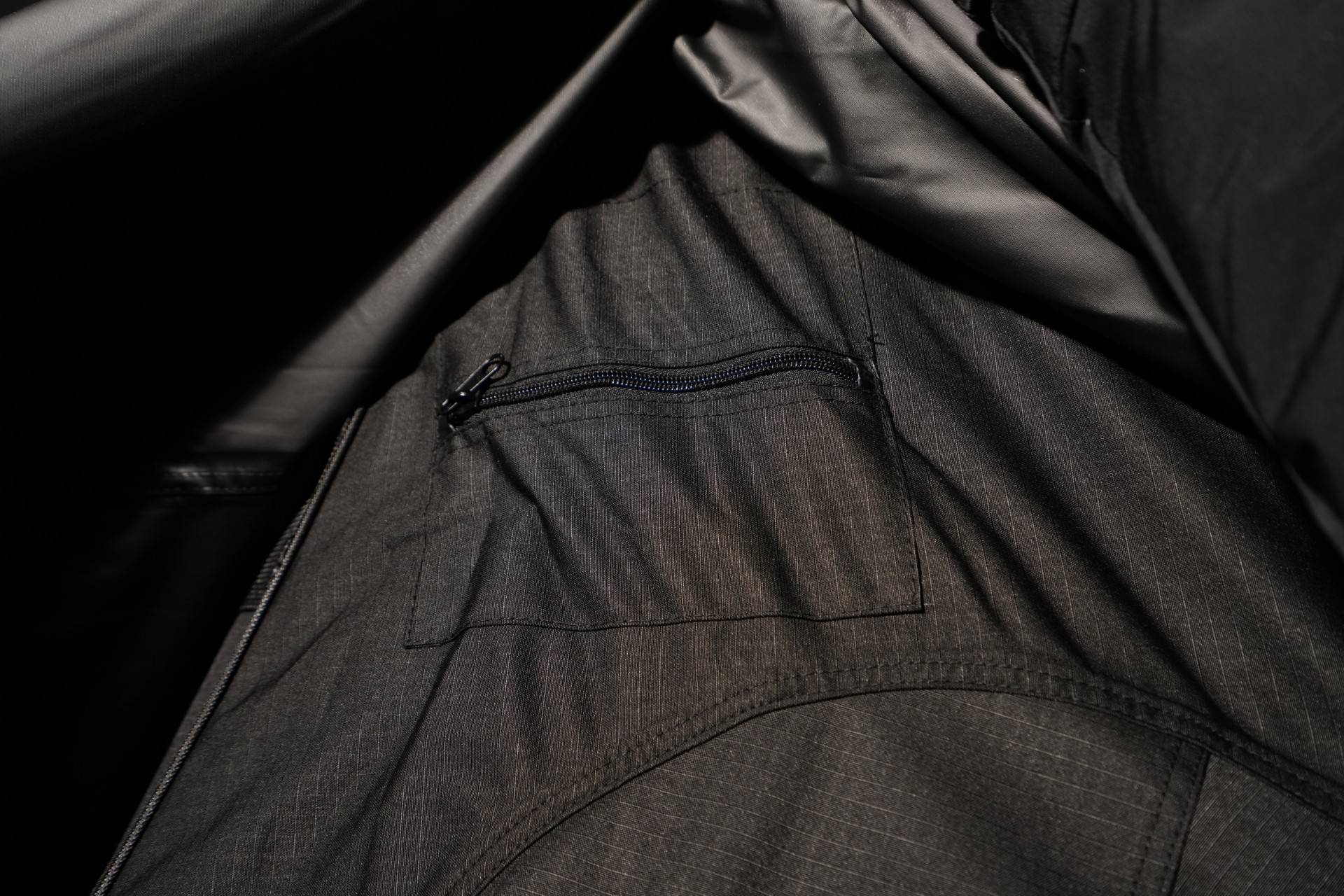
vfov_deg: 37.9
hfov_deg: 54.4
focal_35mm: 35
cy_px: 448
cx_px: 672
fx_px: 1307
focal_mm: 35
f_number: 5.6
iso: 640
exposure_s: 1/125
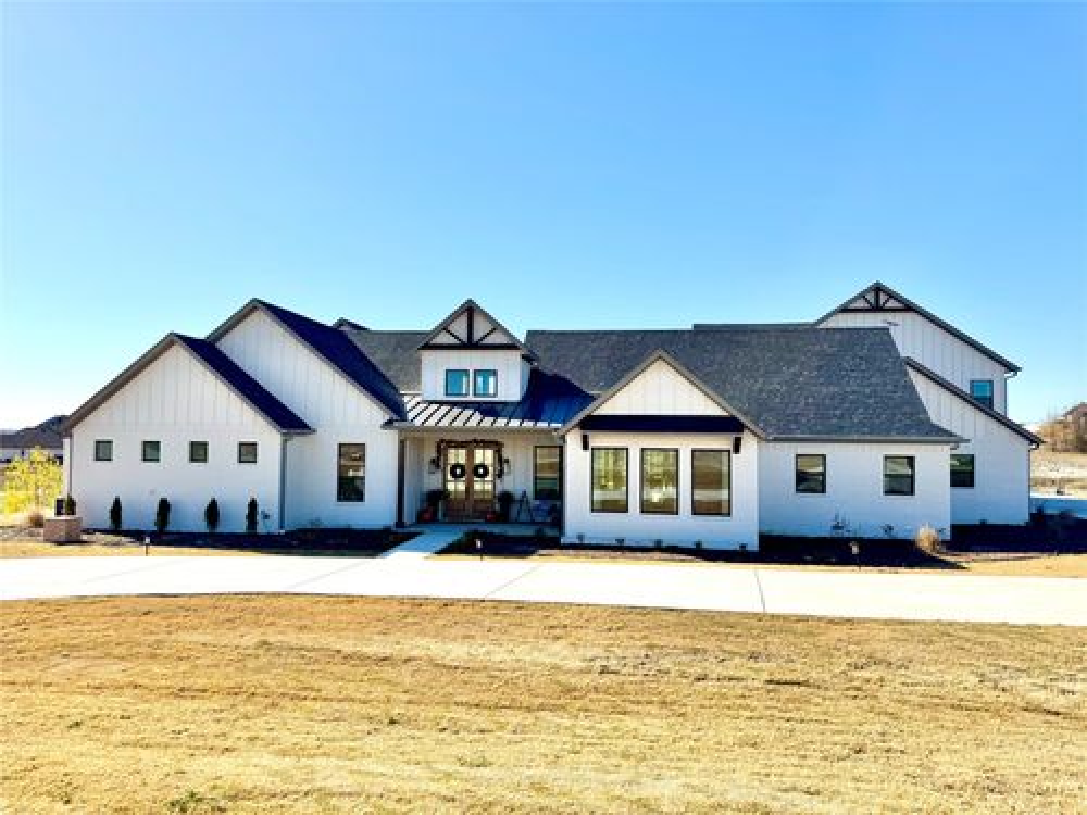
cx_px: 544
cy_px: 408
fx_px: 754
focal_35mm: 24
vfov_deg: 56.8
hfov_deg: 71.6
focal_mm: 6.76
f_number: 1.78
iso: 80
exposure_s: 1/5814
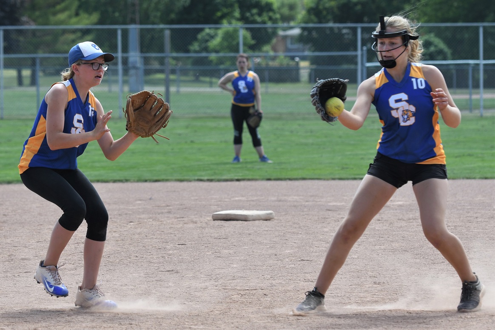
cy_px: 165
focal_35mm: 153
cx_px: 248
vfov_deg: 9.0
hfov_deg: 13.4
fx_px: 2104
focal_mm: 102
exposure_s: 1/1000
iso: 180
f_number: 4
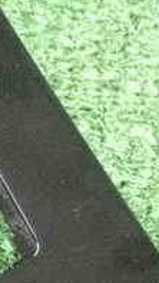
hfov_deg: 5.4
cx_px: -62
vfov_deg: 9.7
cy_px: 213
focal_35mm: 222
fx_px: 1662
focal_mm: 11.88
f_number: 3.8
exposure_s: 1/125
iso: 6400
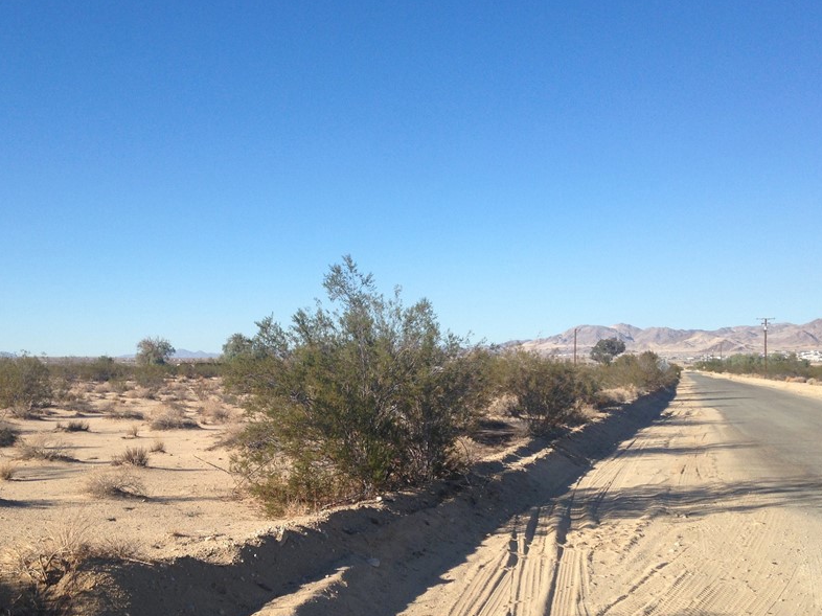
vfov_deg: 33.5
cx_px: 366
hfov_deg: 43.8
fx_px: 1021
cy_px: 374
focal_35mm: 43
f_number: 2.4
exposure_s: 1/1695
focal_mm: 4.12
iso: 50
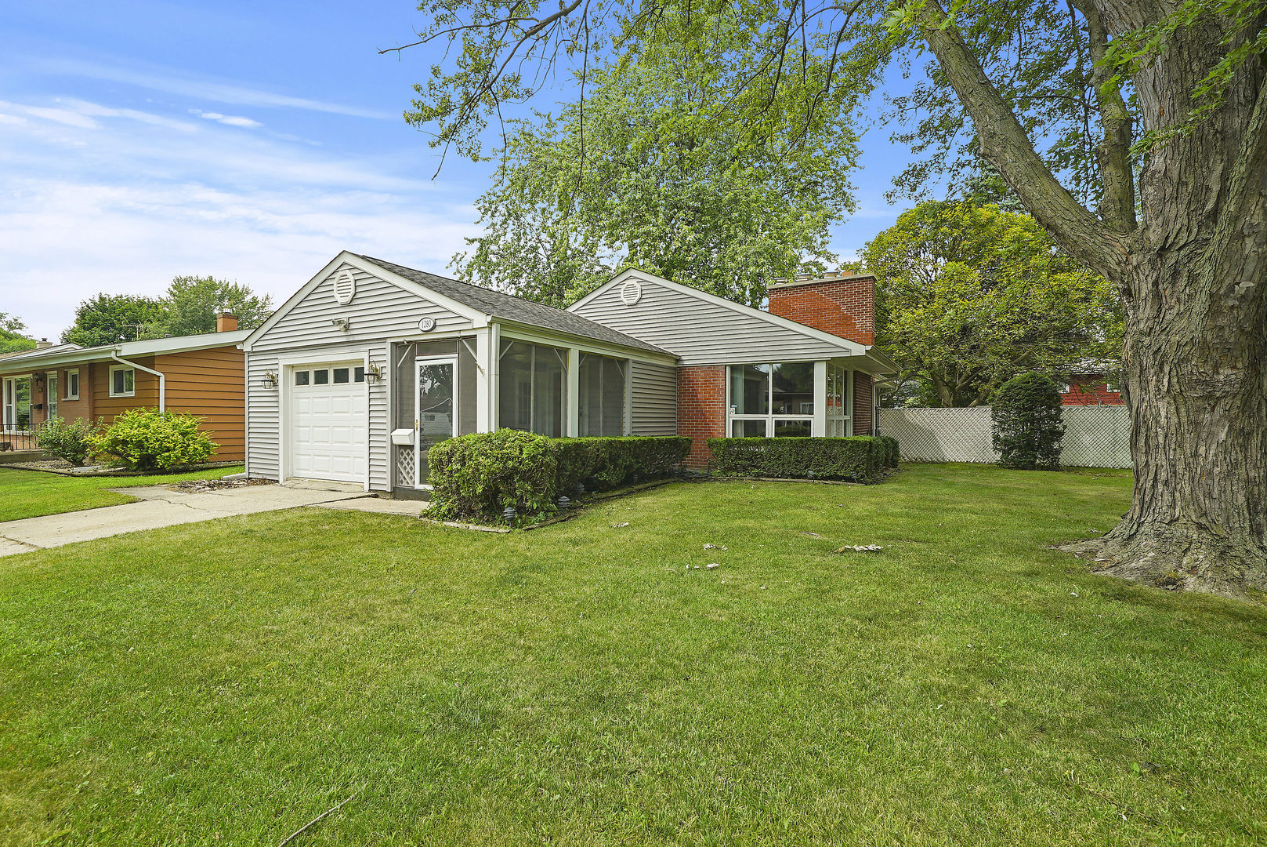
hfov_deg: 96.7
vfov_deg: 73.8
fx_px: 563
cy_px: 424
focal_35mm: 16
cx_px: 634
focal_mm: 16
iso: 100
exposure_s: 1/80
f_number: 11
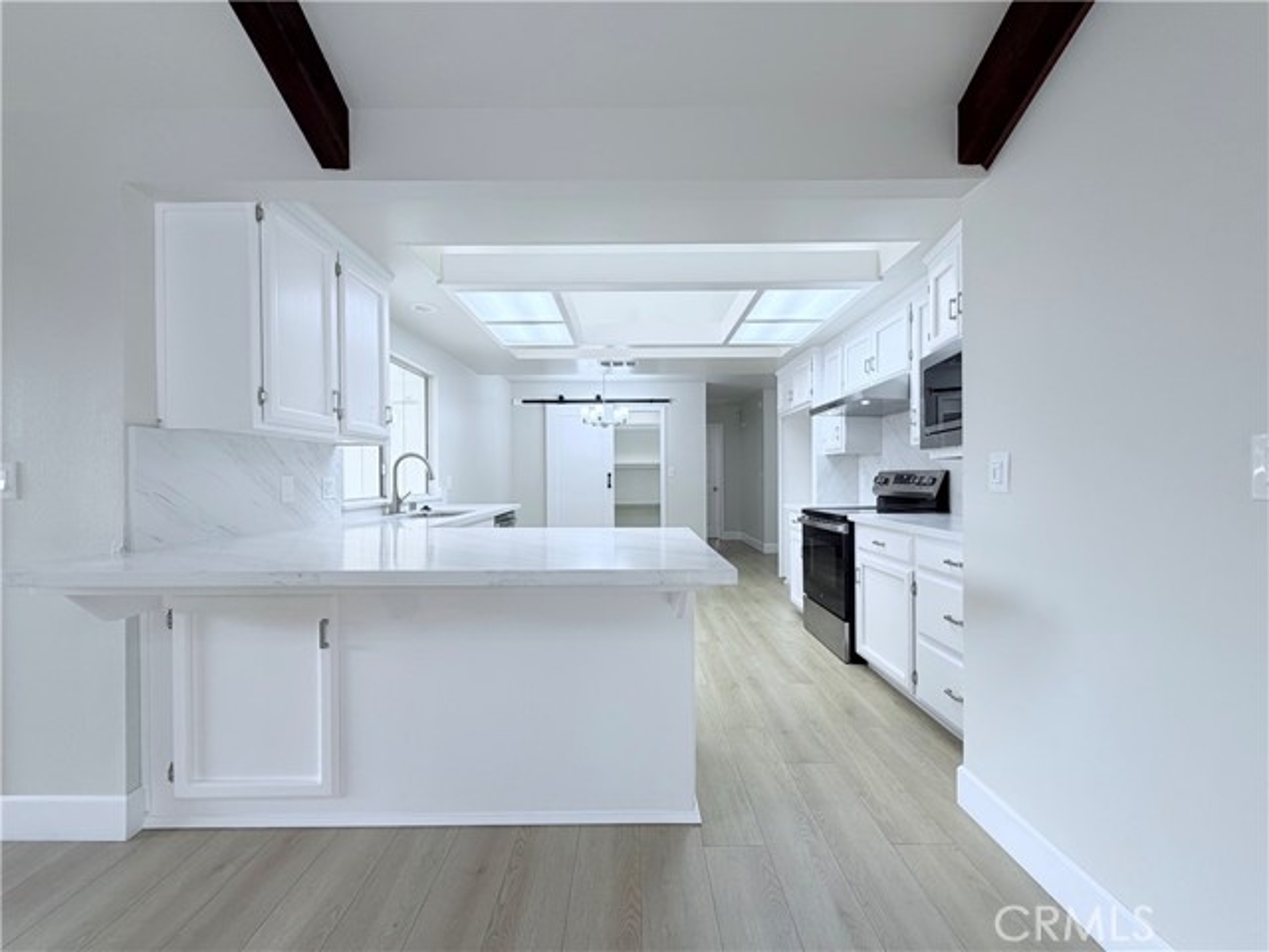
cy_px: 476
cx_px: 634
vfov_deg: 85.7
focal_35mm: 14
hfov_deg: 102.1
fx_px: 513
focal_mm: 2.22
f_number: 2.2
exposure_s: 1/120
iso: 80
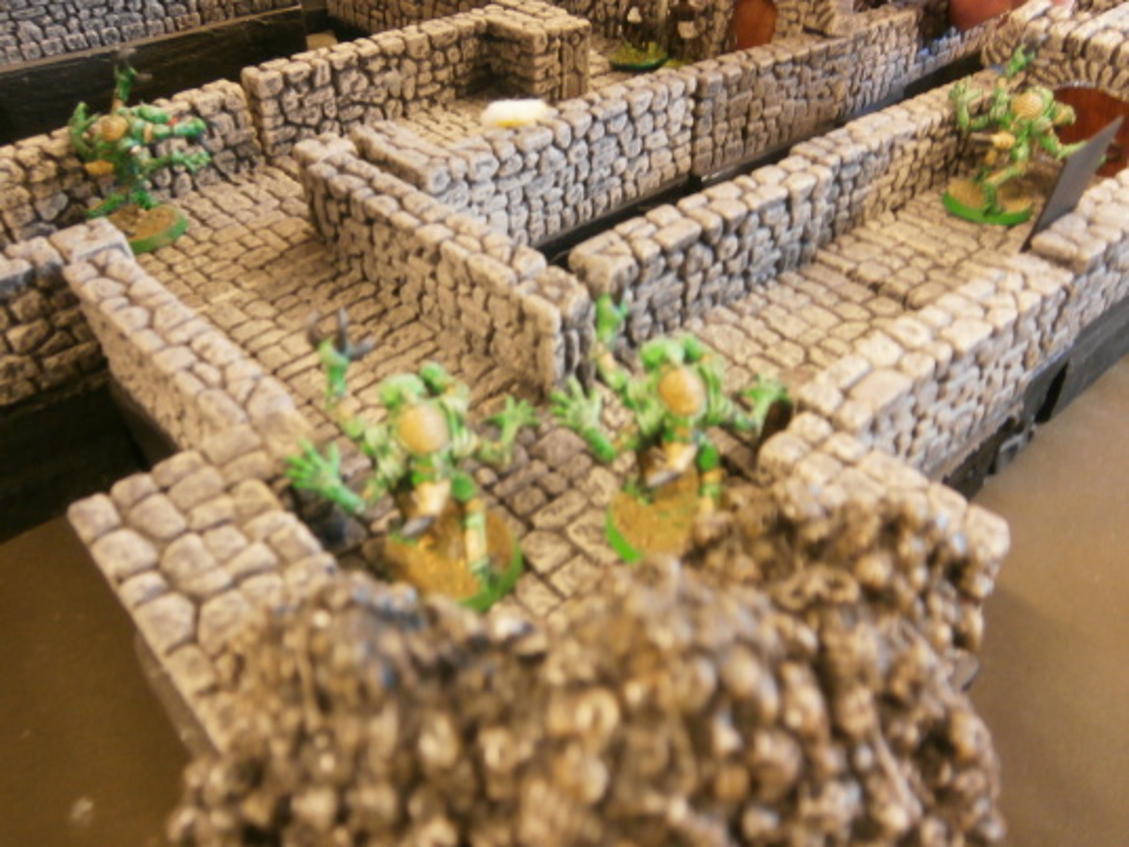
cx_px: 564
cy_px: 424
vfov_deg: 53.1
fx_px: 848
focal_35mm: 26
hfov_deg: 67.3
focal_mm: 4.7
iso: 200
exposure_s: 1/5
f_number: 2.8
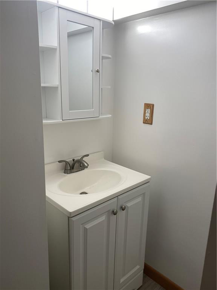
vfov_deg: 67.3
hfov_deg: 53.1
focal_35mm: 26
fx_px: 217
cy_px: 145
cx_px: 108
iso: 40
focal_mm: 4.25
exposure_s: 1/120
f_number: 1.8
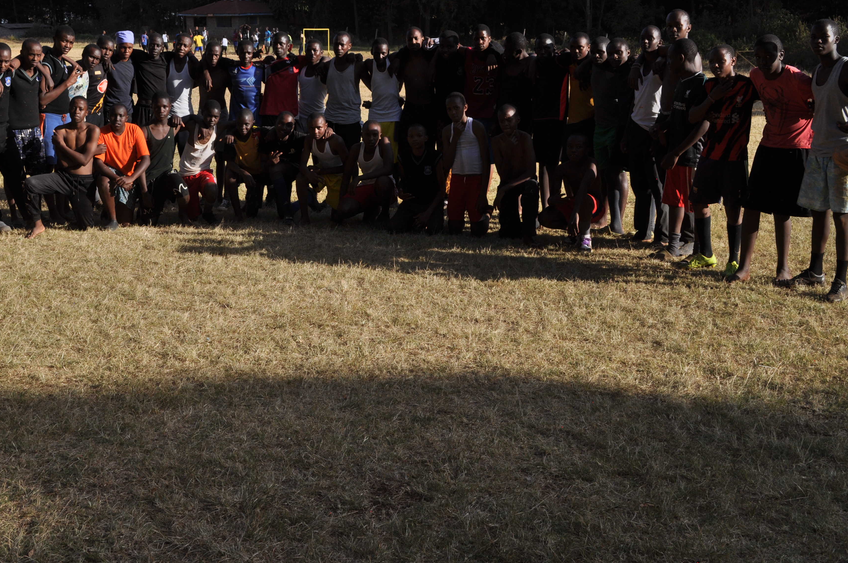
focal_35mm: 45
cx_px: 334
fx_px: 1059
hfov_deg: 43.4
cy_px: 217
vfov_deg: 29.7
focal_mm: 24
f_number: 9
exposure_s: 1/320
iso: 200
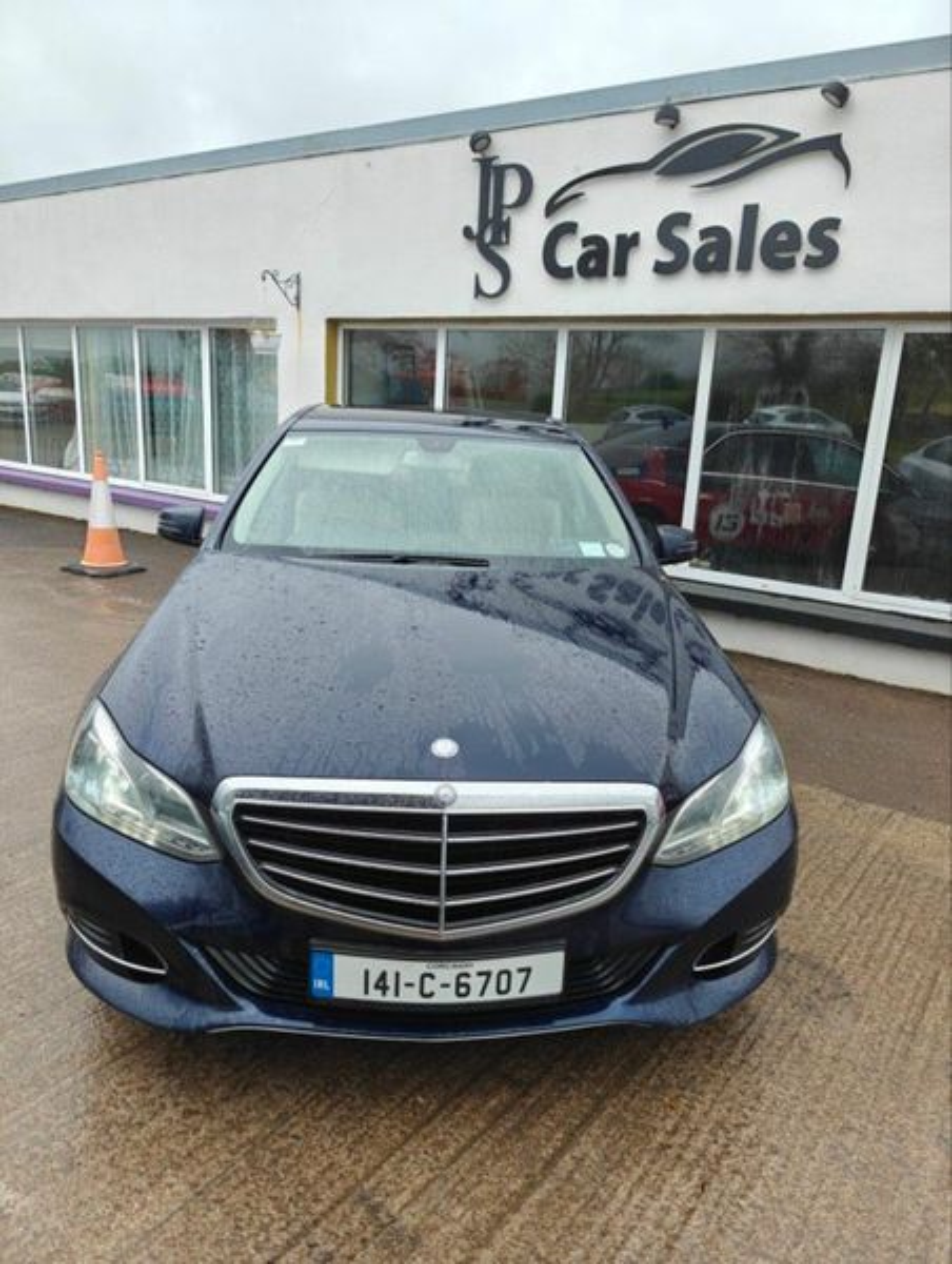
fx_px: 878
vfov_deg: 71.5
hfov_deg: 57.0
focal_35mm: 24
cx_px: 476
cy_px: 632
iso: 64
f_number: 1.7
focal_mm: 6.06
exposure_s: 1/120
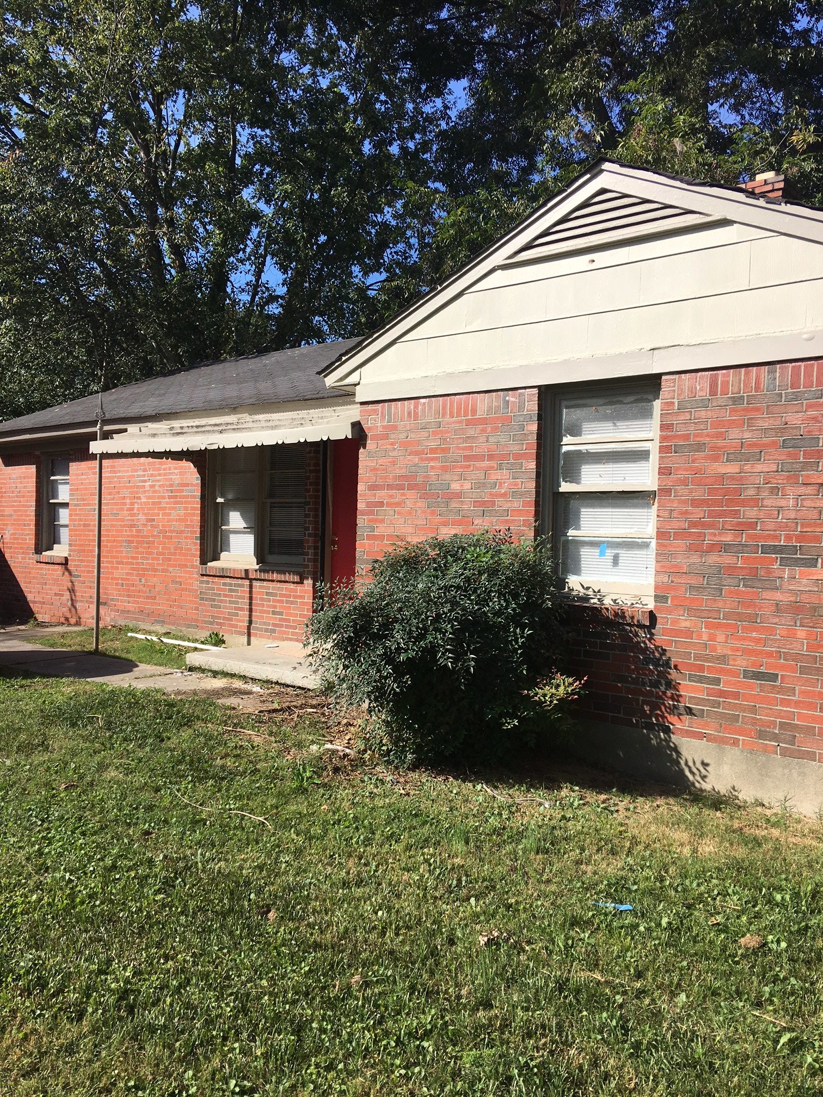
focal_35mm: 29
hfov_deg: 48.2
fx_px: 919
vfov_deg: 61.7
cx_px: 412
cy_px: 548
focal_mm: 4.15
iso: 25
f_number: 2.2
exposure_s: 1/1603
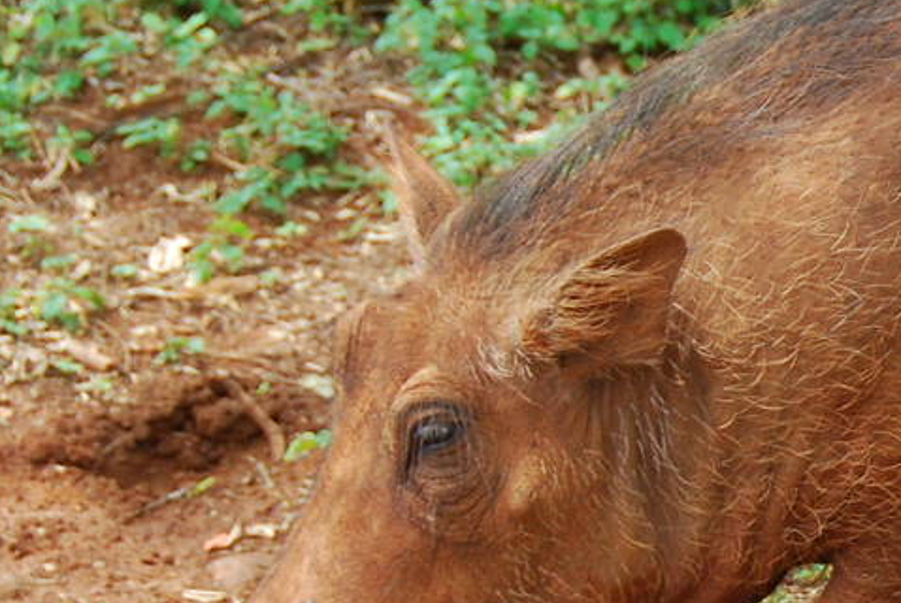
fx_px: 6290
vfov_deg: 5.5
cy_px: 442
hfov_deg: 8.0
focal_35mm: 251
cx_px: 1402
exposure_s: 1/320
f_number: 4.8
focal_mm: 50
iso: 320
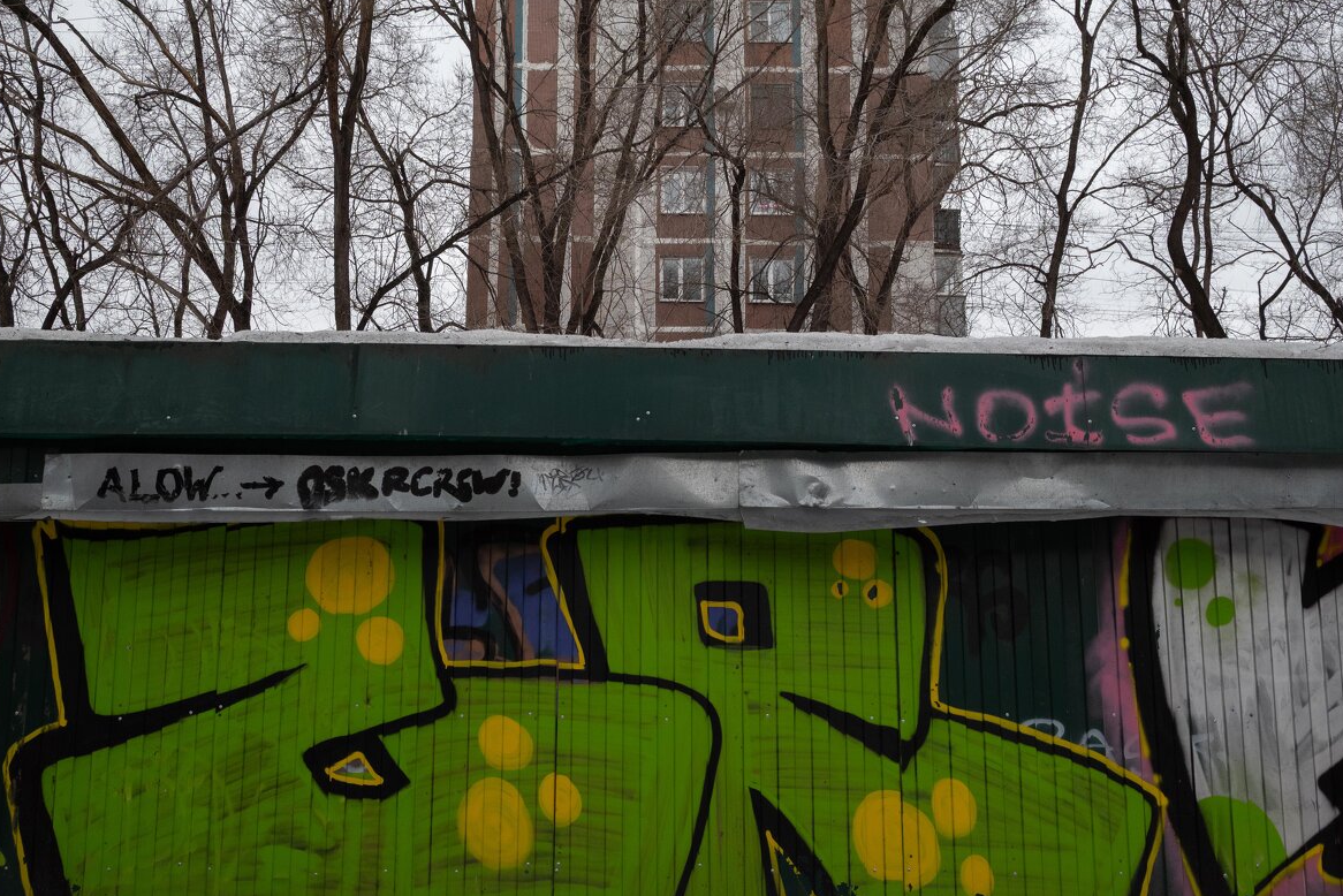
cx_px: 658
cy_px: 439
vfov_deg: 37.4
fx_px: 1325
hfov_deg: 53.7
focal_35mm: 36
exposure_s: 1/320
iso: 900
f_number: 11
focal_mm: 34.5
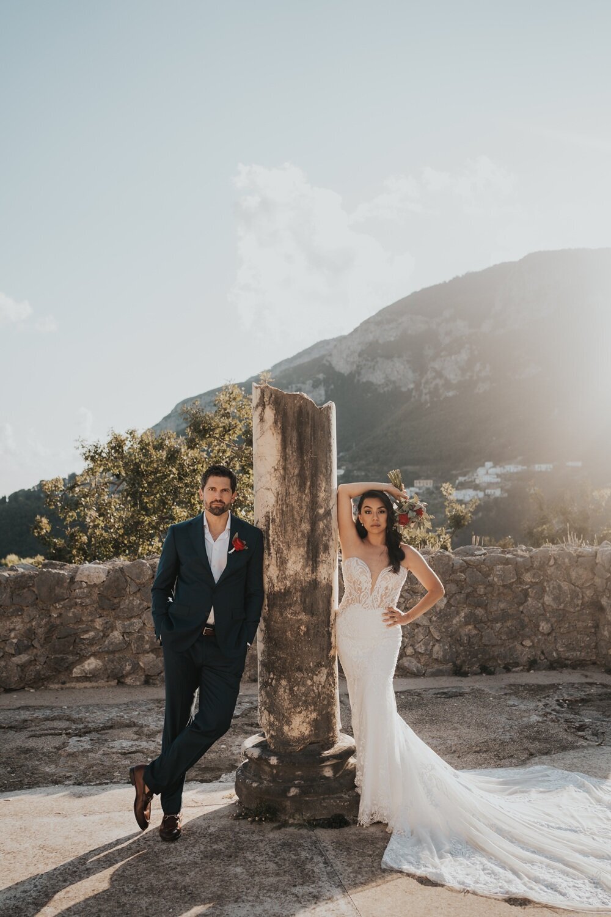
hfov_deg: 37.9
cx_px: 306
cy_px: 458
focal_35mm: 35
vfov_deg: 54.4
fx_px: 891
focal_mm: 35
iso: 100
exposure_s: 1/400
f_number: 3.5
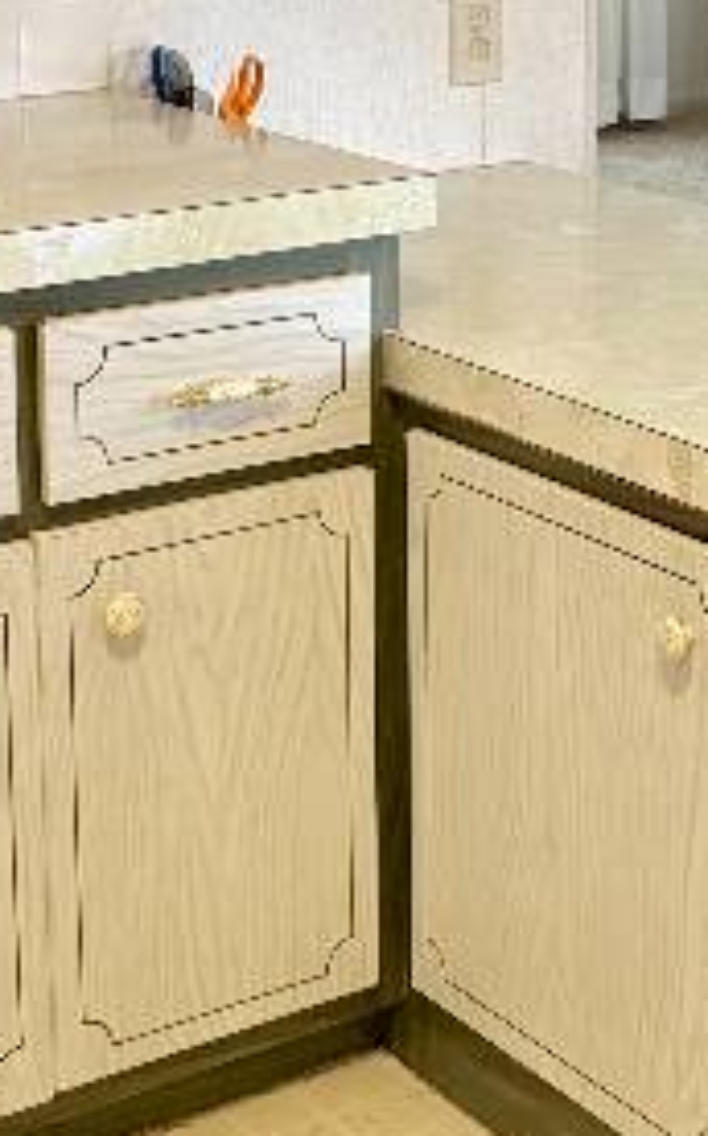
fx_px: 2630
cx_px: 440
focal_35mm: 85
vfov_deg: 24.0
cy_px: 237
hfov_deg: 15.3
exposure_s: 1/60
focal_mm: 5.96
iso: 200
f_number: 1.6
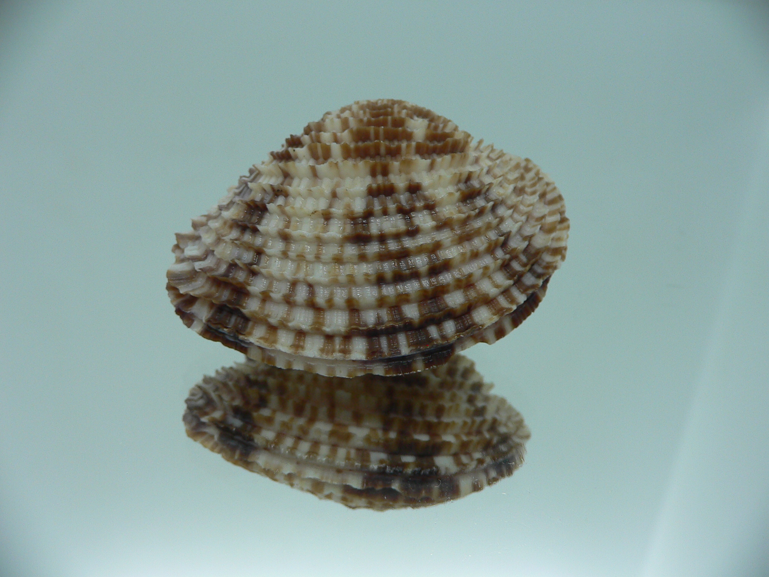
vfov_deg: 40.7
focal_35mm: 35
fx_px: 778
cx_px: 384
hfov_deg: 52.6
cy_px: 288
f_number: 2.8
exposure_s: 1/60
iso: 80
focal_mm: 4.6
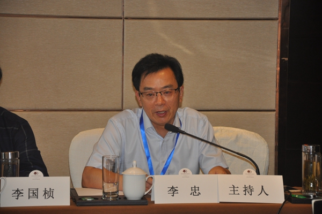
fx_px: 1409
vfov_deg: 8.7
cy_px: 107
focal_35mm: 158
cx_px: 161
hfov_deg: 13.0
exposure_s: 1/60
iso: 800
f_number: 5.6
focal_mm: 105
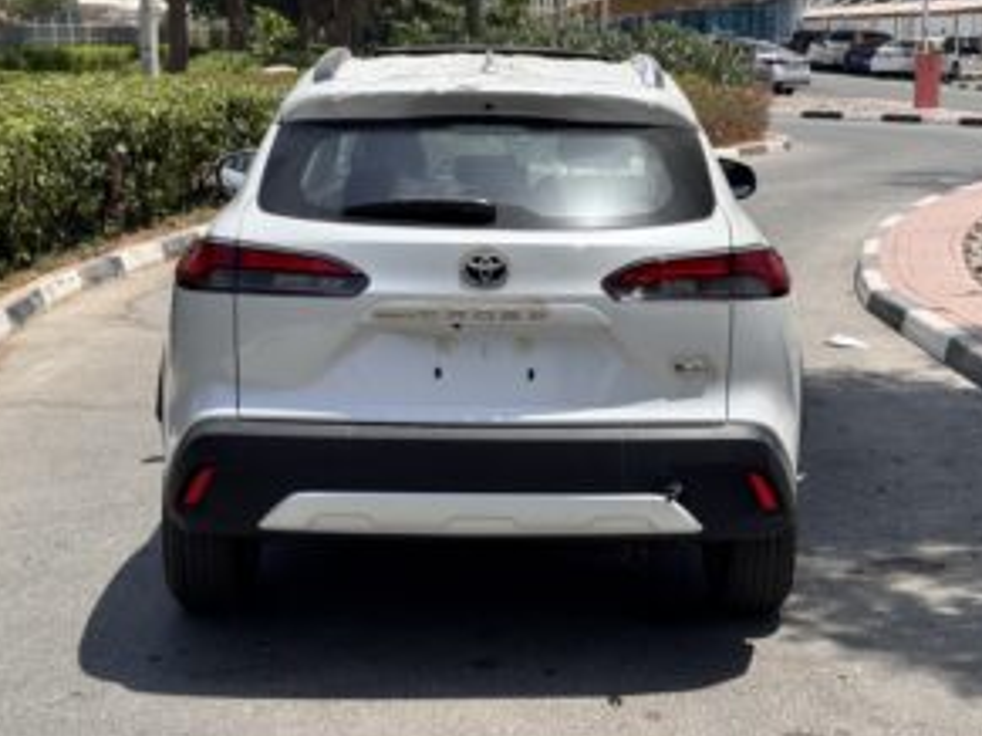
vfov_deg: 22.2
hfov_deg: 29.4
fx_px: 1872
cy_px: 280
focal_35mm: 66
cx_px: 540
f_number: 1.78
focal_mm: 6.76
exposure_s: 1/4975
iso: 64
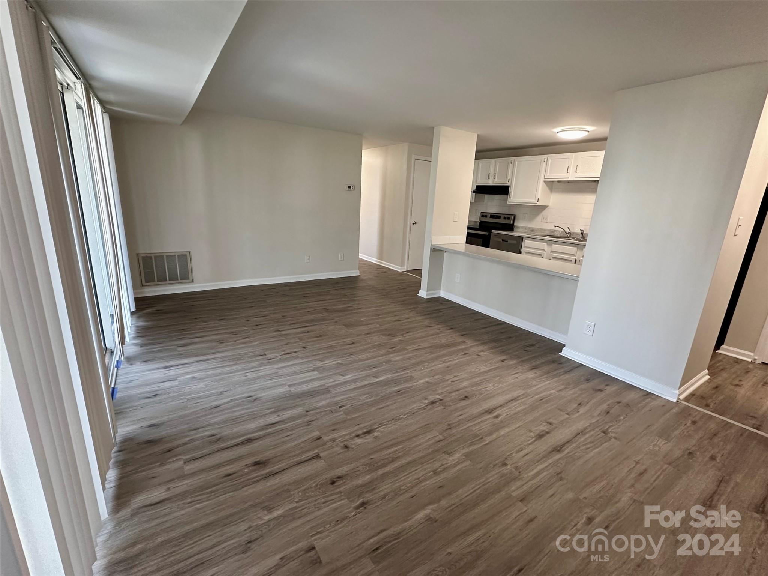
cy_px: 288
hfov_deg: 102.1
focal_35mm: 14
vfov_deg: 85.7
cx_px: 384
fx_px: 311
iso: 200
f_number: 2.2
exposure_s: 1/60
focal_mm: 2.22
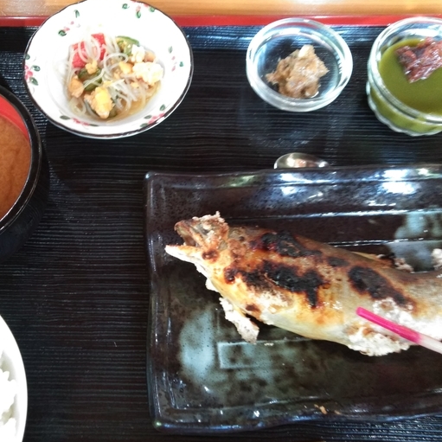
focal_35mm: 36
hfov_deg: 45.8
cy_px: 226
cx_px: 180
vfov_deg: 46.0
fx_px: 520
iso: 288
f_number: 2.2
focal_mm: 3.46
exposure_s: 1/30
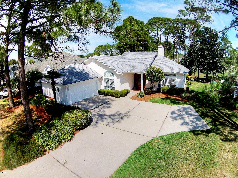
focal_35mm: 28
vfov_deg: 49.7
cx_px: 119
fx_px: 193
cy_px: 89
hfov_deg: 63.4
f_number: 2.8
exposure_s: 1/5283
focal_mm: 5
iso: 400
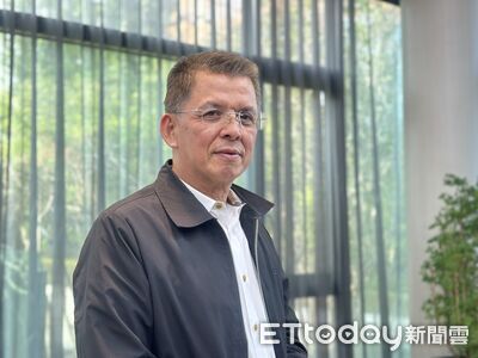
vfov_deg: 30.3
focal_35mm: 48
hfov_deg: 39.7
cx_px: 239
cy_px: 179
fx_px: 663
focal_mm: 6.86
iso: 160
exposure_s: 1/60
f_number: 1.78
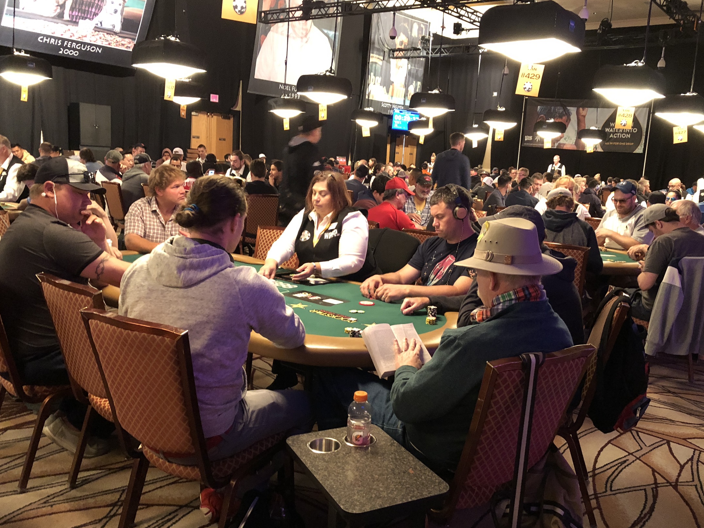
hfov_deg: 58.3
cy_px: 274
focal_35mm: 31
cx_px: 376
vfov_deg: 45.4
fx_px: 630
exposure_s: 1/24
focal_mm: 3.99
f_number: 1.8
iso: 640
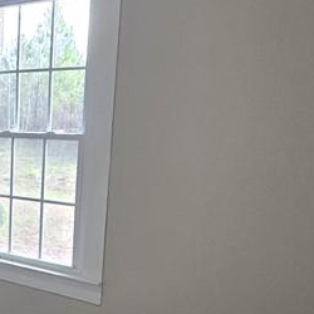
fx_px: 482
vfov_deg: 35.3
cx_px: -55
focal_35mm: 47
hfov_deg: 30.9
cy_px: 236
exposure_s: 1/120
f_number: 2.2
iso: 64
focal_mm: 2.2
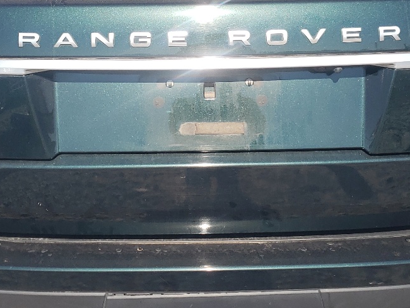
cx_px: 204
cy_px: 66
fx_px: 758
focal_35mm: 64
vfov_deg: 22.7
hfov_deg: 30.3
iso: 50
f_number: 1.5
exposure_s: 1/2000
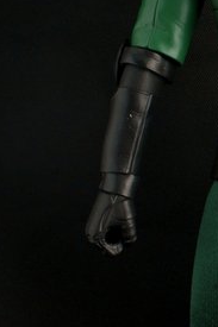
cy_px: 119
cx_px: 323
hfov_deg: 9.2
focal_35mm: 145
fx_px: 1319
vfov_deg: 14.1
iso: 100
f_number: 11
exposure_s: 1/60
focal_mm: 26
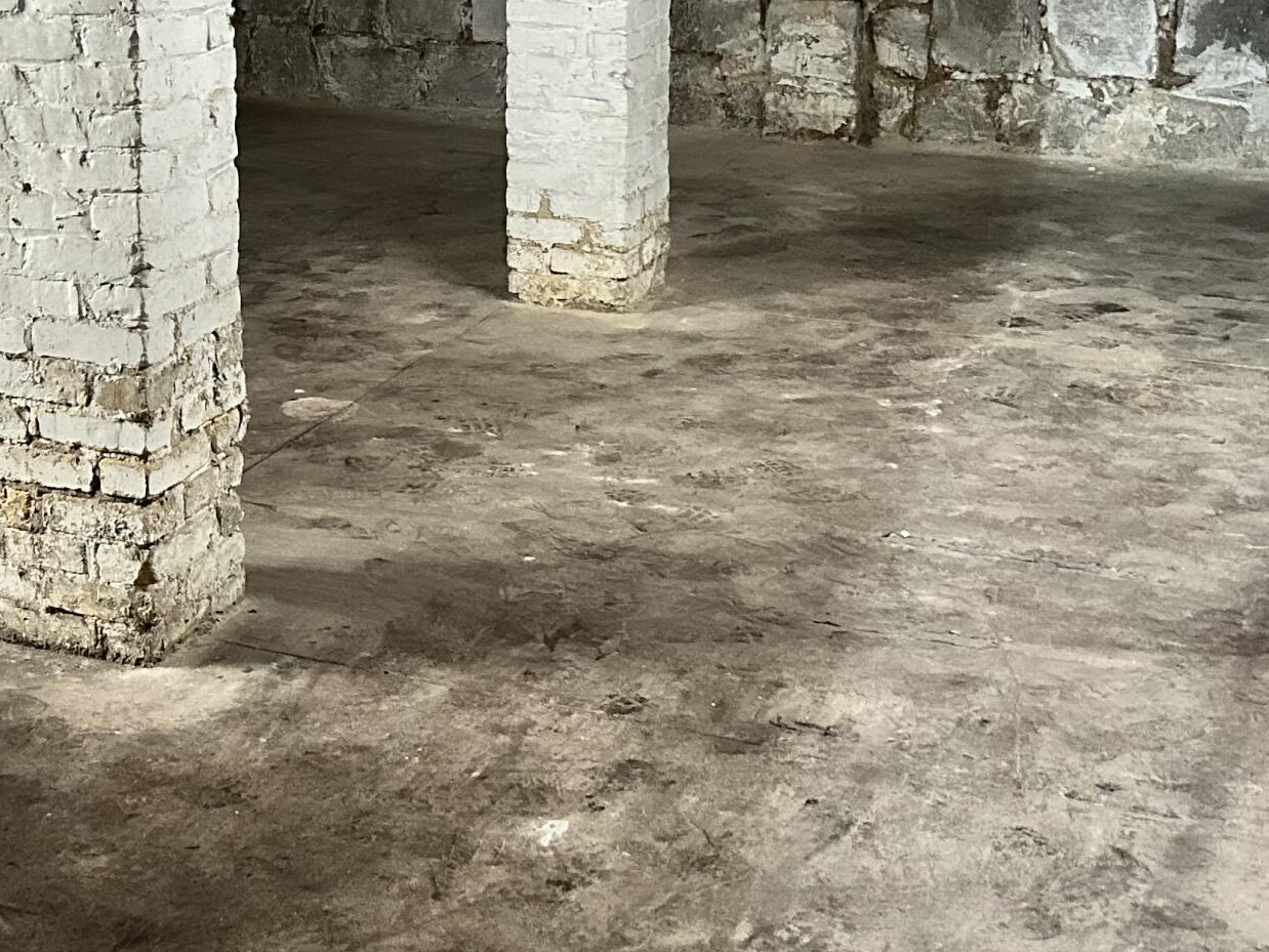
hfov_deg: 30.1
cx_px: 274
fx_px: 2310
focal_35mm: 63
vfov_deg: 22.6
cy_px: 45
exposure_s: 1/30
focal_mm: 5.7
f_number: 1.5
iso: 640
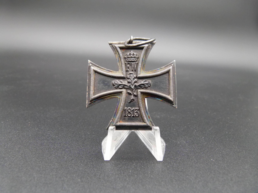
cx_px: 129
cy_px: 96
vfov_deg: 54.9
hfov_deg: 69.4
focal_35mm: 25
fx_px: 186
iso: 250
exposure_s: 1/60
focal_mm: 4.5
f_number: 2.8
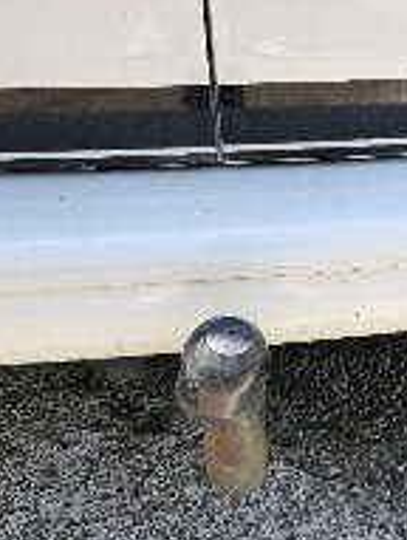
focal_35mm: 50
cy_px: 271
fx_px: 781
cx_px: 376
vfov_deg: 38.1
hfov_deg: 28.0
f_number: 1.8
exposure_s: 1/1044
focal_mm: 5.4
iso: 50
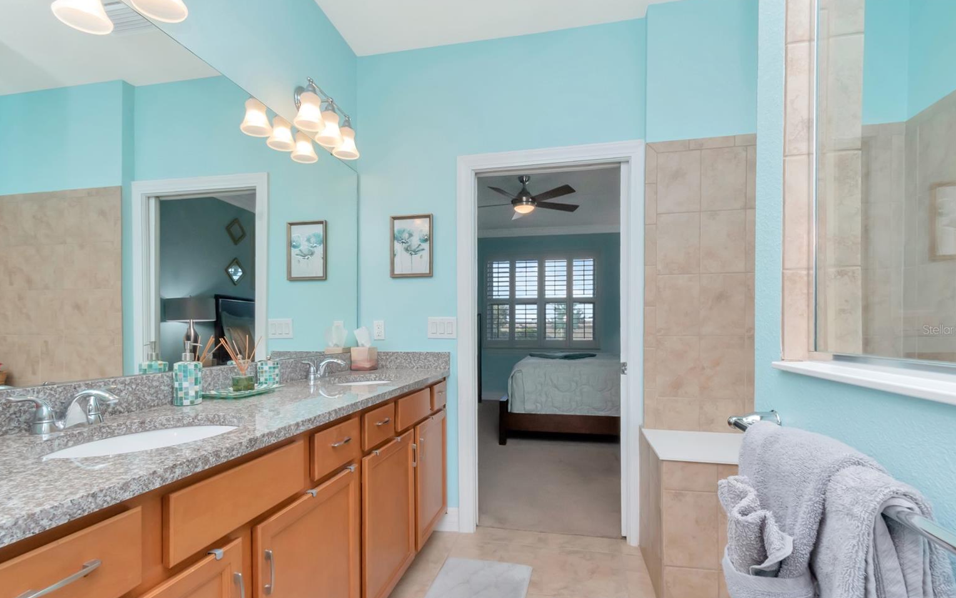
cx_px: 478
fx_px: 417
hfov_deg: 97.8
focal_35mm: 16
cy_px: 329
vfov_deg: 71.1
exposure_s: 1/125
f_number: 14
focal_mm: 10
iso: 1000
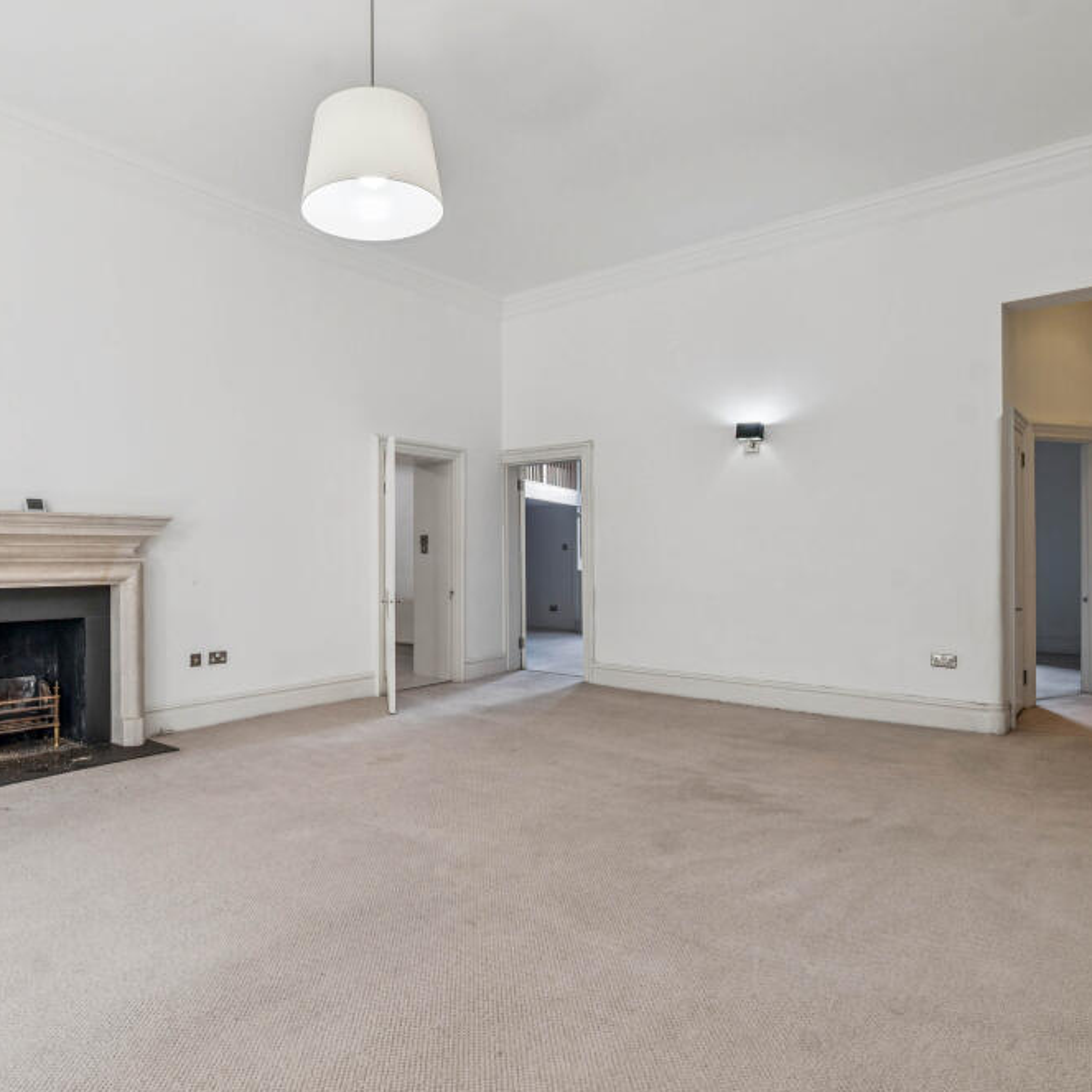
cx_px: 430
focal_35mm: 21
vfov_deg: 72.1
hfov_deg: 71.3
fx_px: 749
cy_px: 561
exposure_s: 1/15
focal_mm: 16
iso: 400
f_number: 11
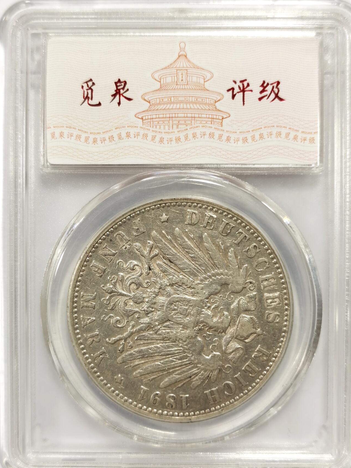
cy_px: 242
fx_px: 771
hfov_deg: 25.7
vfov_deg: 33.8
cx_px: 179
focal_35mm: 57
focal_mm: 5.56
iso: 100
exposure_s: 1/100
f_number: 16
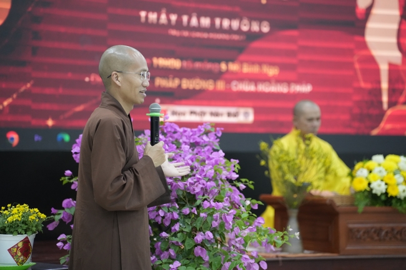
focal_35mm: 129
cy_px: 135
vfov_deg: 10.6
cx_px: 203
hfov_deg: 15.9
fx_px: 1454
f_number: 2.8
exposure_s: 1/250
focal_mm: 129
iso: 5000
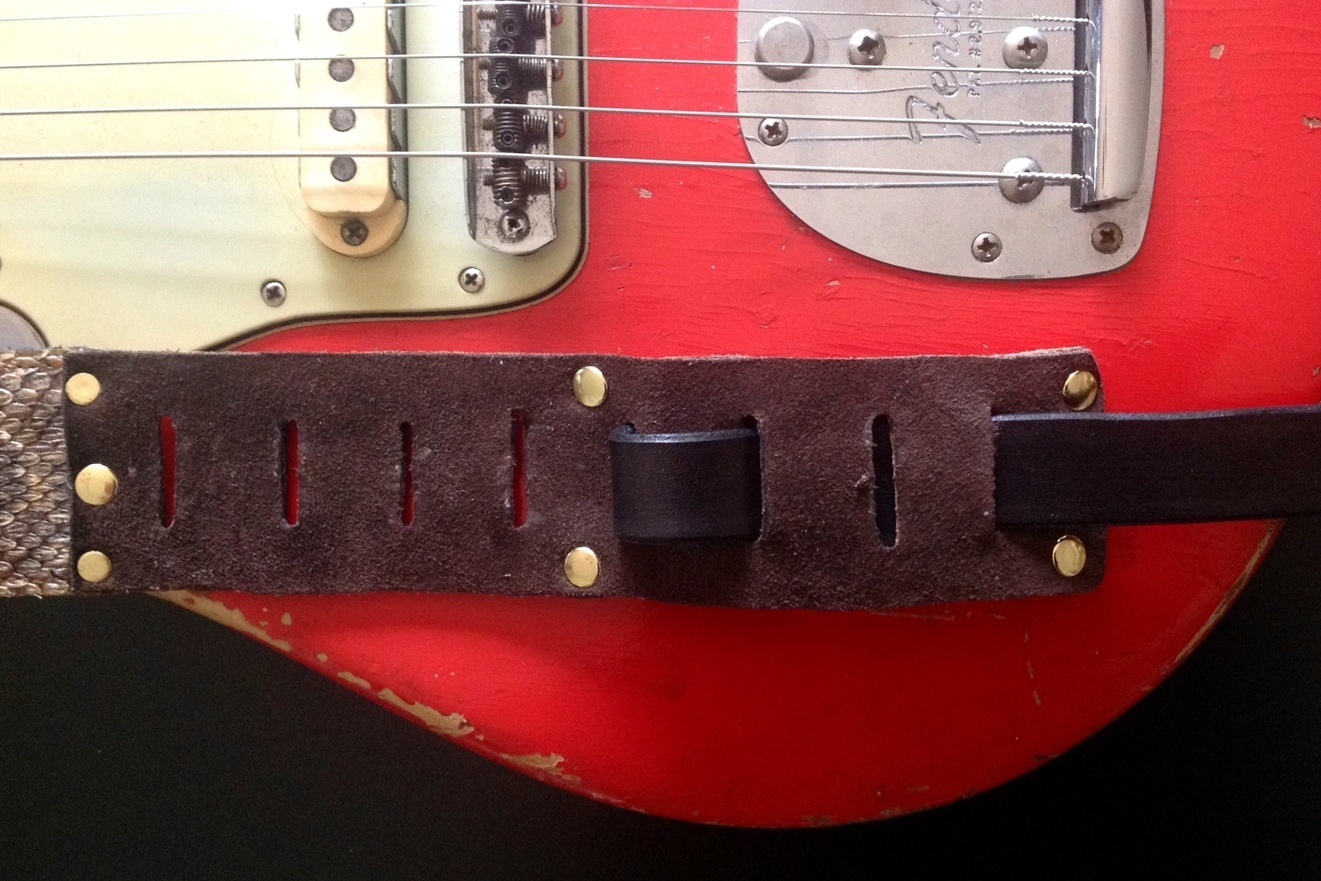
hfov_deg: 51.9
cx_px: 663
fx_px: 1358
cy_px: 436
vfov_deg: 35.9
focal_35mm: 37
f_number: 2.4
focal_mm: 4.28
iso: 250
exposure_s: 1/15
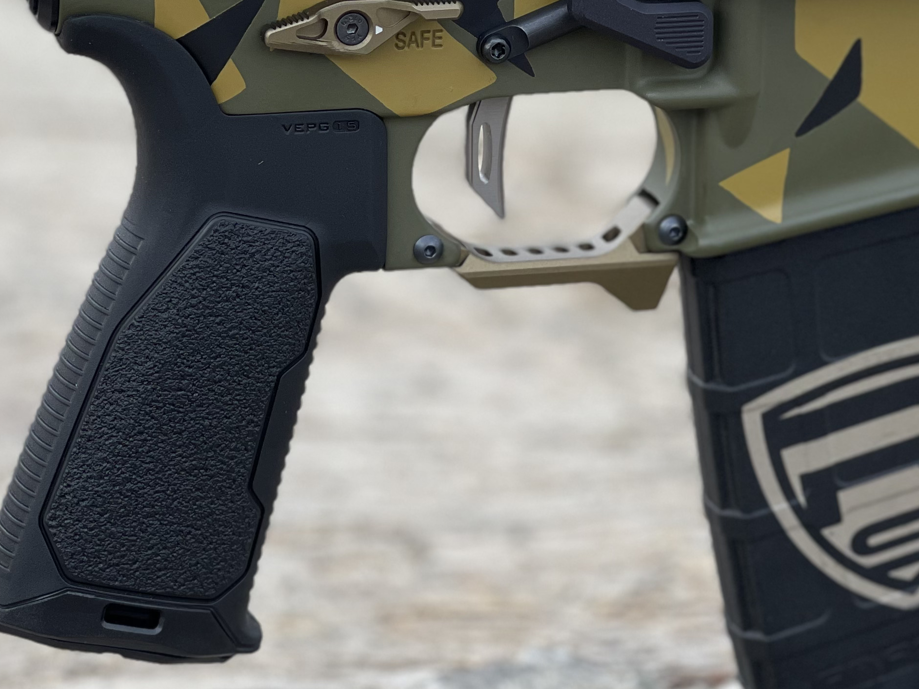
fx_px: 3637
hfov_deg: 14.3
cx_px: 719
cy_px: 179
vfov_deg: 10.8
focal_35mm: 137
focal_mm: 7.5
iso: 20
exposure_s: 1/126
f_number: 2.2
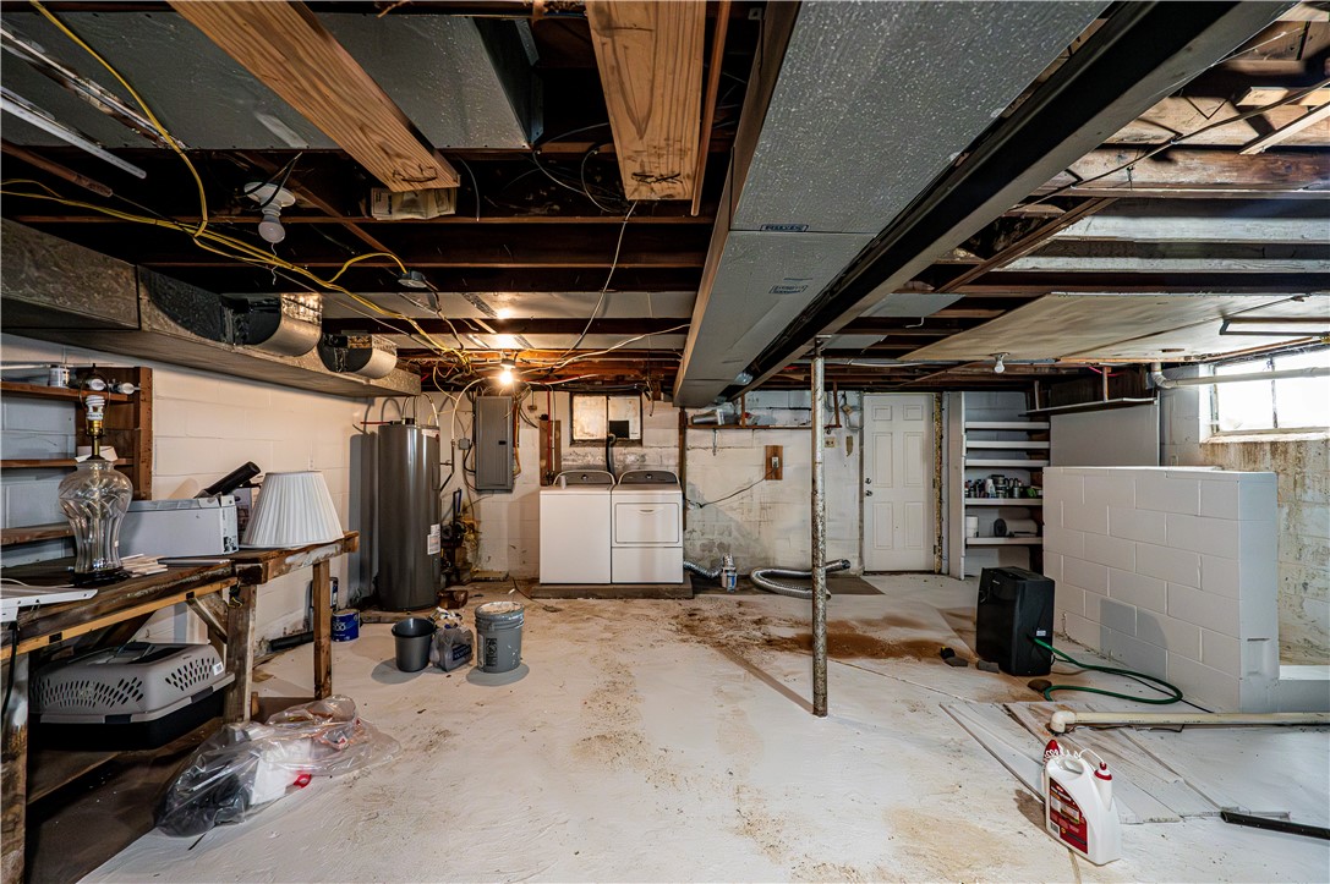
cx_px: 665
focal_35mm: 14
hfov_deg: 104.3
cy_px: 442
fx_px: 517
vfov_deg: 81.1
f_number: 7.1
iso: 10000
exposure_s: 1/60
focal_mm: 14
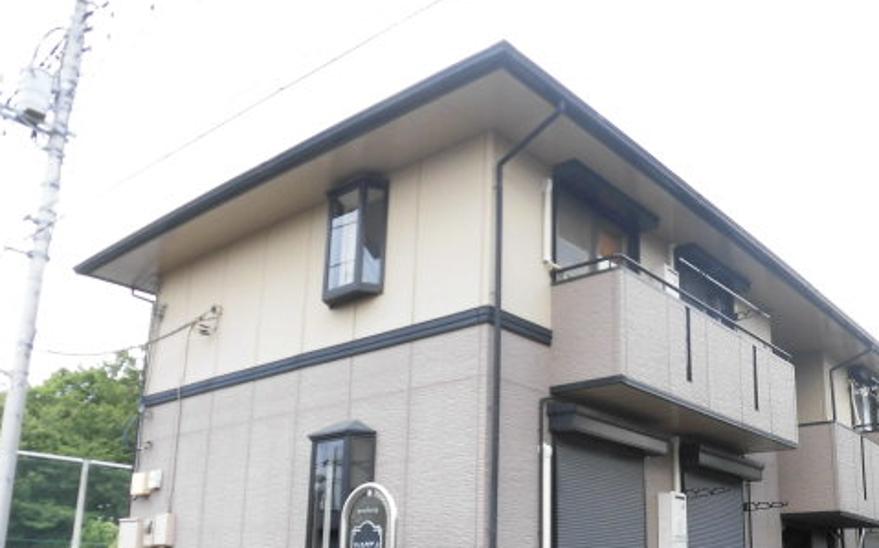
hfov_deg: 56.5
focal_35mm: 34
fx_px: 814
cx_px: 503
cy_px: 400
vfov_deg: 36.5
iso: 100
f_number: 3.1
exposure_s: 1/100
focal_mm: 4.3
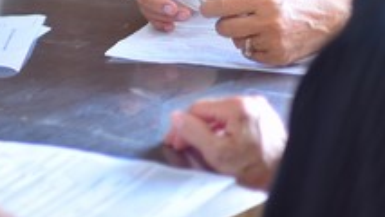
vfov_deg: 4.4
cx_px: -190
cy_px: -169
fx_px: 2778
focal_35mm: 272
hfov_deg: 7.8
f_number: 1.8
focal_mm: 85
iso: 400
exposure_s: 1/100
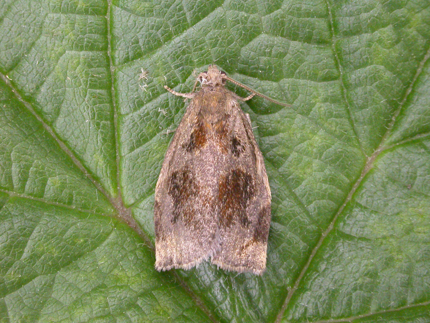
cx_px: 215
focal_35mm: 126
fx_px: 1565
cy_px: 162
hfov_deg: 15.6
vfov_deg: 11.8
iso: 400
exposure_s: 1/35.8
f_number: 10.2
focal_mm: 26.2
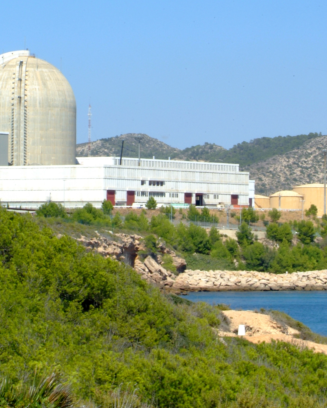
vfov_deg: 10.1
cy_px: 209
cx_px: 207
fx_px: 2323
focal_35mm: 192
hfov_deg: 8.0
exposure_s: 1/30
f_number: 32
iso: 200
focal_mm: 70
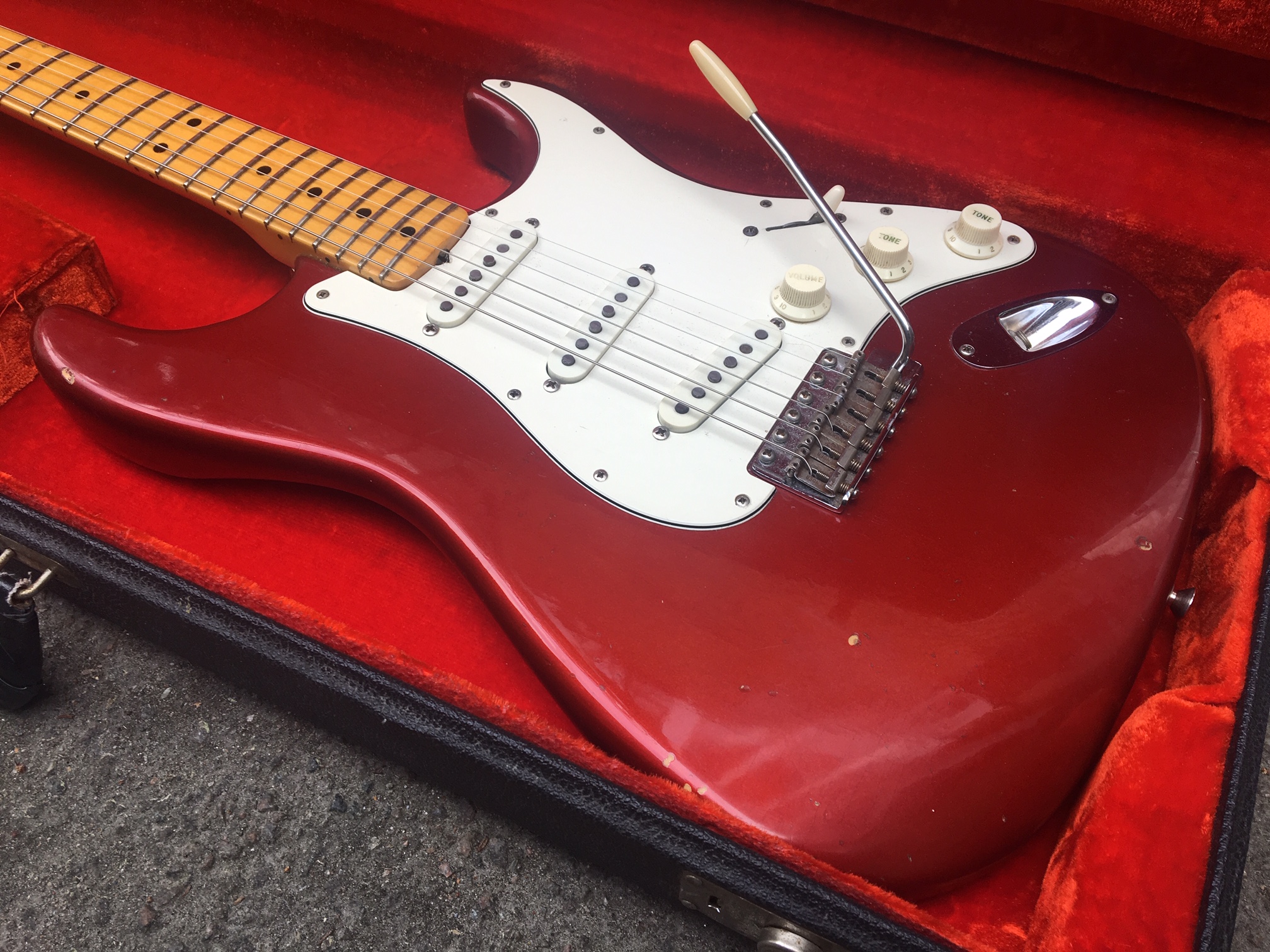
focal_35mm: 29
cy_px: 476
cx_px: 635
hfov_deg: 61.7
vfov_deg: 48.2
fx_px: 1064
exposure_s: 1/113
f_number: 2.2
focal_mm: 4.15
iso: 25
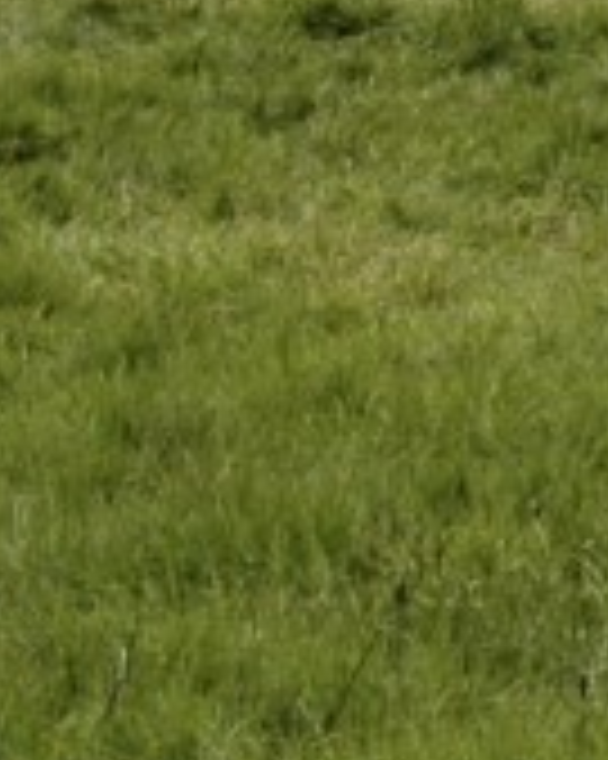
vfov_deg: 5.1
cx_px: 2594
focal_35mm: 366
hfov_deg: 3.9
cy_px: -1277
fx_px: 8229
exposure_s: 1/200
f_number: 7.1
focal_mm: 27
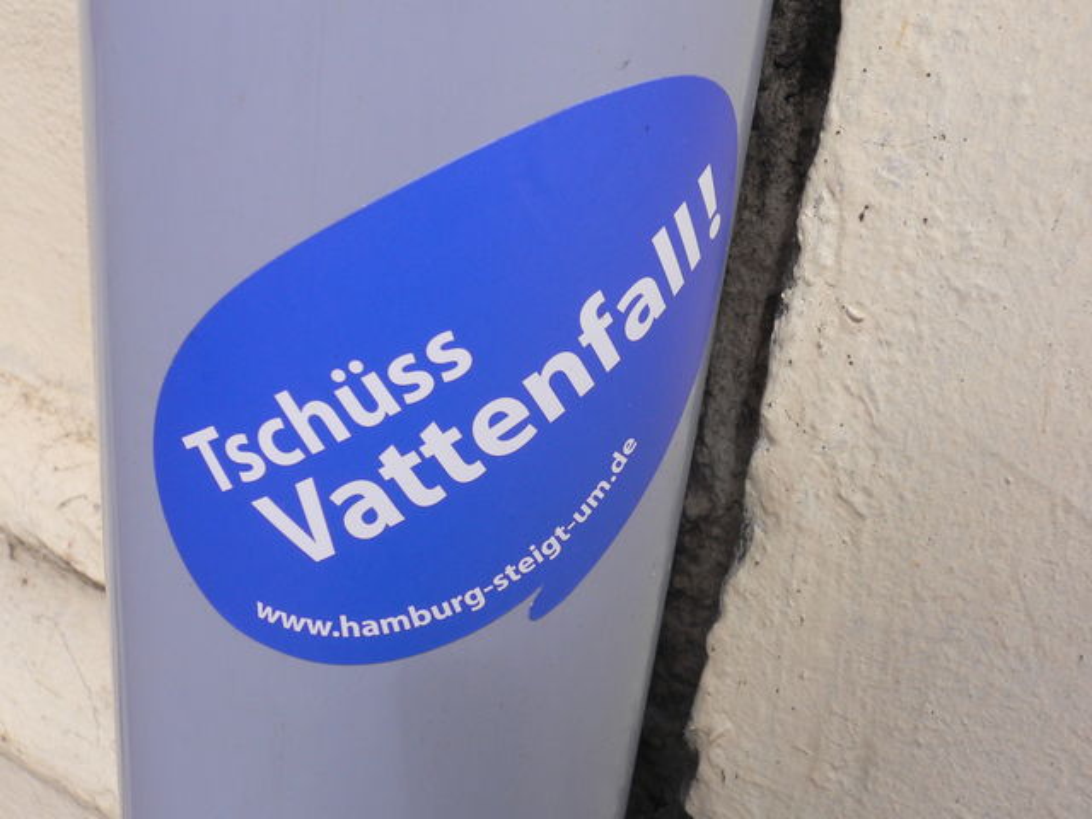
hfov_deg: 45.8
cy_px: 410
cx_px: 546
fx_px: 1293
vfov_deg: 35.1
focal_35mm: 41
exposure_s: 1/125
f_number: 6.1
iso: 80
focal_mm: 6.8
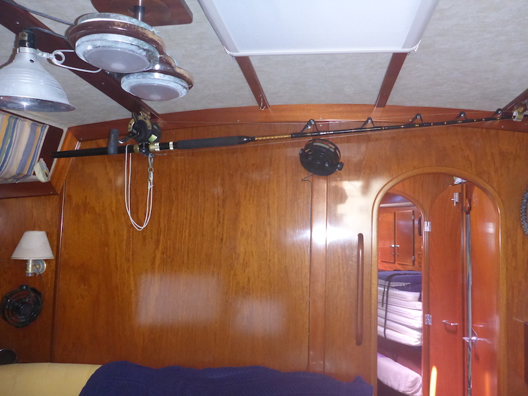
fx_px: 427
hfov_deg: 63.4
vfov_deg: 49.7
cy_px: 198
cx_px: 264
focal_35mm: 28
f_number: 3.3
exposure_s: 1/60
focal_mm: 4.9
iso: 800
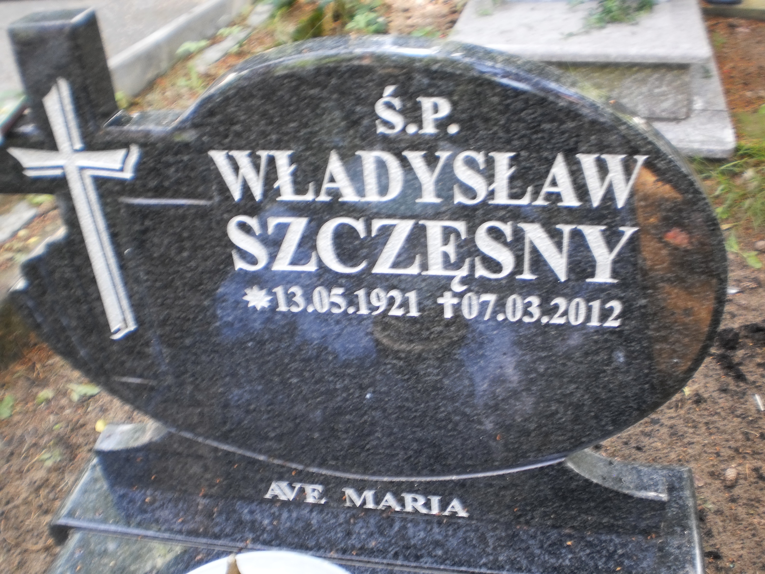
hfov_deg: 51.4
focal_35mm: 36
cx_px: 382
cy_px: 287
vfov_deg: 39.7
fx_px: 796
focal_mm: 6.3
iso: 125
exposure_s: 1/25
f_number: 3.1
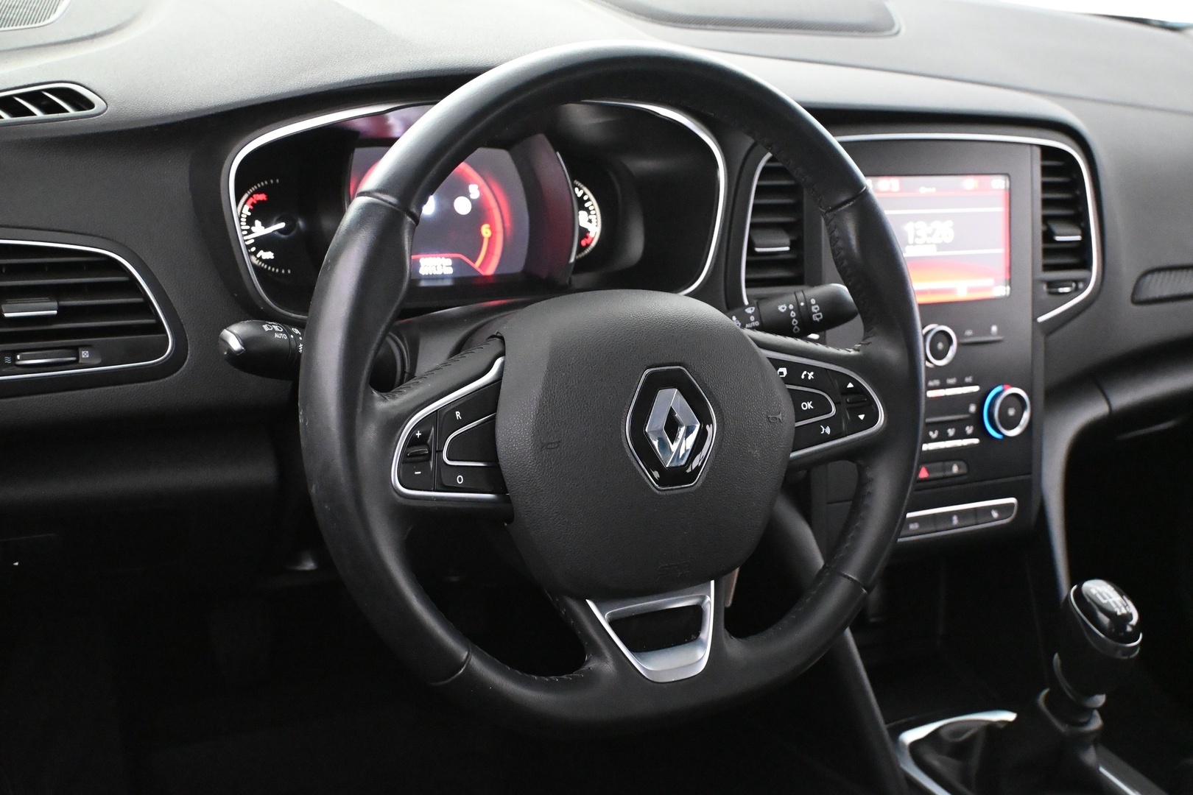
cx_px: 596
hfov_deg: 45.0
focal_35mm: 44
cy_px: 398
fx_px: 1441
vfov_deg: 30.8
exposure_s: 1/50
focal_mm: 29
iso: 9000
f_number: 4.8
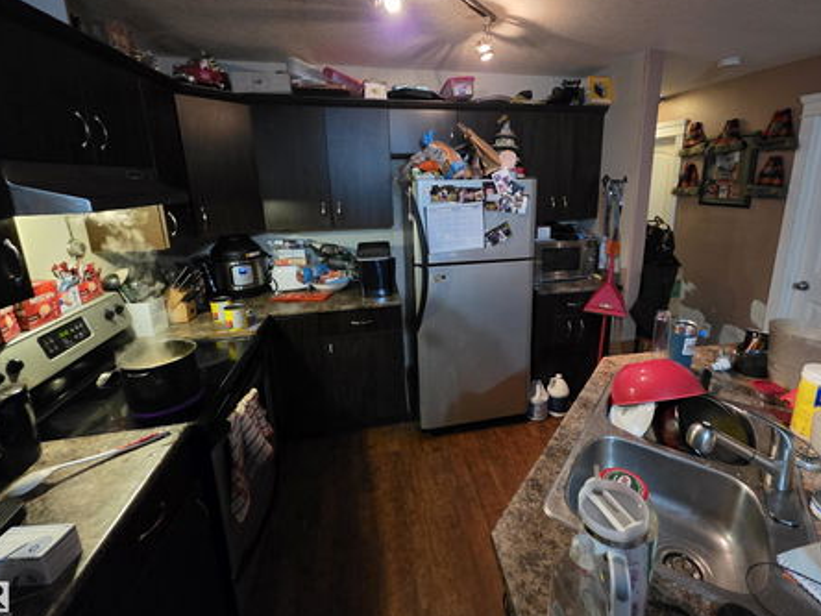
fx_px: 356
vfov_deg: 81.3
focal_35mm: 15
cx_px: 451
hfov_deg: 97.9
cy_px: 268
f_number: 1.9
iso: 1000
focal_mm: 2.2
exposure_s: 1/40
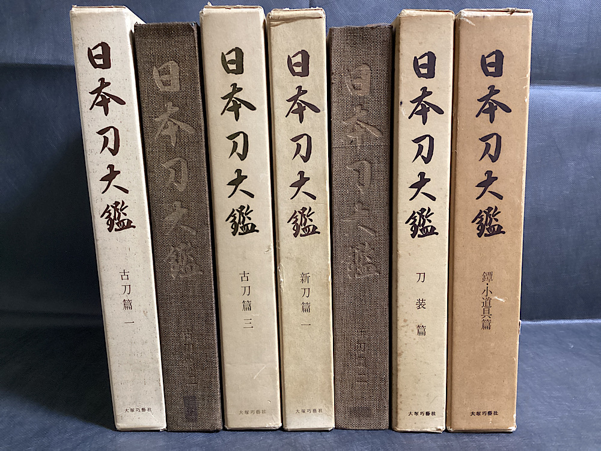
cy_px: 226
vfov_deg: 45.4
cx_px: 300
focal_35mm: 31
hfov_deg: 58.4
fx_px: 538
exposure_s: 1/40
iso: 320
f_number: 2.4
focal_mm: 3.3
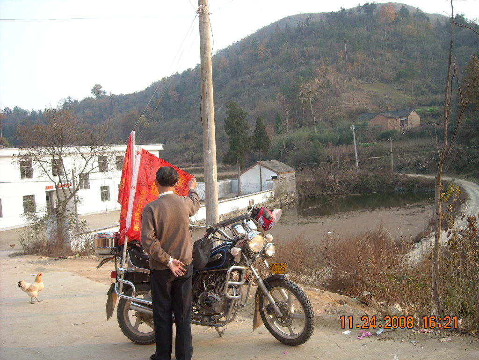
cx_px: 240
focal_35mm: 35
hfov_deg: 52.6
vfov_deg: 40.7
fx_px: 484
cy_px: 180
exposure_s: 1/105
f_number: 2.8
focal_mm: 5.7
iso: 64
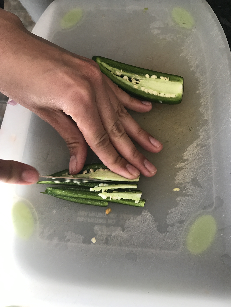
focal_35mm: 29
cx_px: 114
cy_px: 153
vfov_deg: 61.7
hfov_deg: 48.2
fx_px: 258
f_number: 1.8
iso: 25
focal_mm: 3.99
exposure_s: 1/40
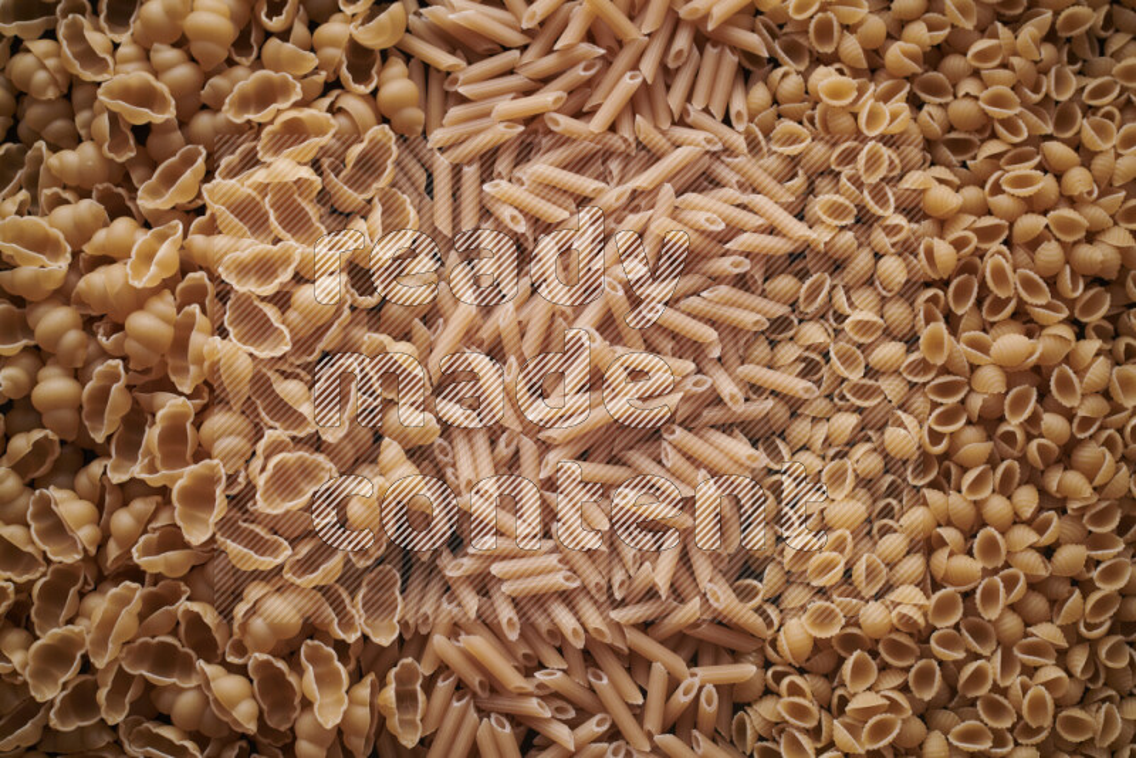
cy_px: 379
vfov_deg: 27.0
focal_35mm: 50
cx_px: 568
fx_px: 1578
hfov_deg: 39.6
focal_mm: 50
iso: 160
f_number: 8
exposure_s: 1/100
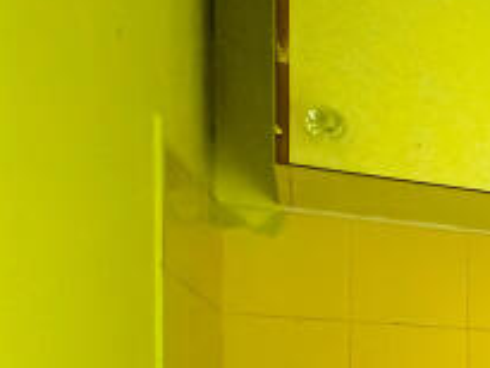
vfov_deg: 21.0
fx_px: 921
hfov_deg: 17.5
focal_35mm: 65
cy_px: 449
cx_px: 1049
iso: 3200
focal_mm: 2.2
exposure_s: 1/8
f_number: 1.9
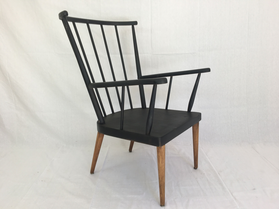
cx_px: 140
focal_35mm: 29
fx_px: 234
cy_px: 104
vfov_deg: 48.2
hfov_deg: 61.7
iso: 25
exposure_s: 1/120
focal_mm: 4.15
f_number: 2.2
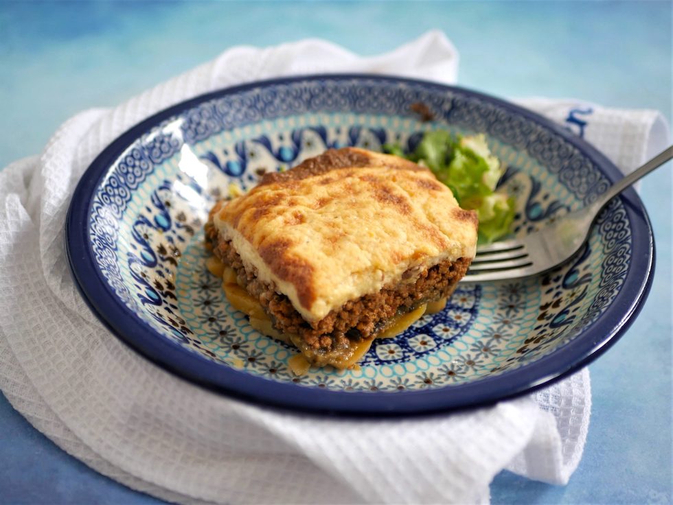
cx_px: 336
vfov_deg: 29.1
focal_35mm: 50
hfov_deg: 38.2
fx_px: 973
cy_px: 252
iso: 200
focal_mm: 25
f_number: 1.8
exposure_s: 1/160
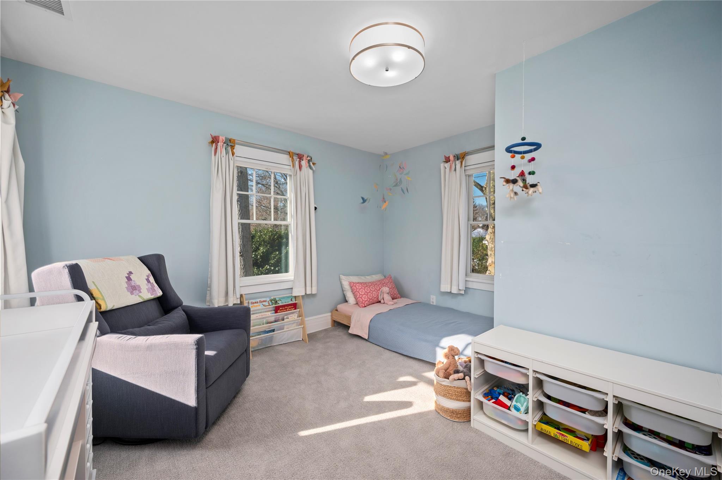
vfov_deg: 81.1
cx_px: 361
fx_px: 281
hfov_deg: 104.3
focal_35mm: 14
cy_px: 240
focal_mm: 14
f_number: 7.1
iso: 320
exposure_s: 1/10
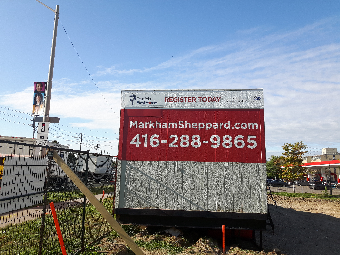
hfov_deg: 58.4
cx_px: 170
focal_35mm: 31
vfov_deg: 45.4
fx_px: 304
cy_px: 128
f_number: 1.9
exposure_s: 1/925
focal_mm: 3.7
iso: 40
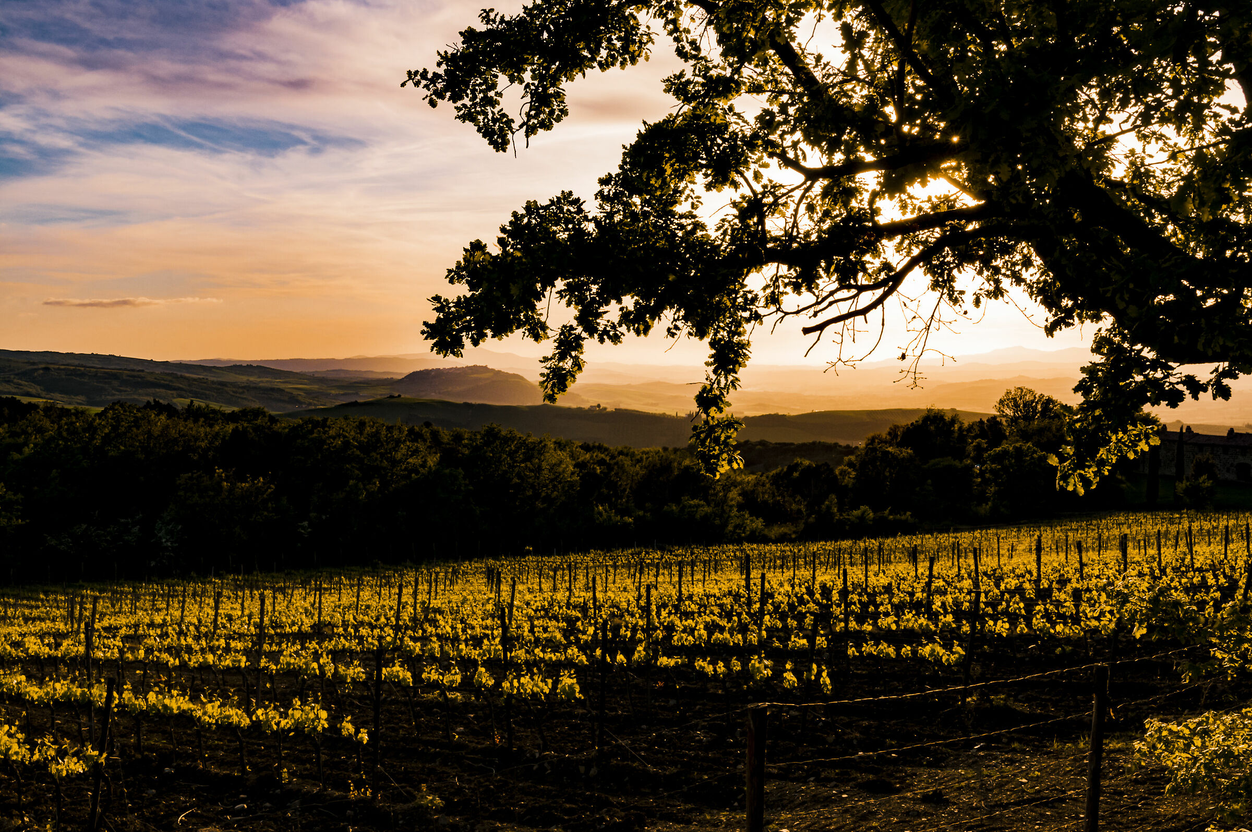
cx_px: 626
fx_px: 1250
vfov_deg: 36.8
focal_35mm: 36
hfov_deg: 53.2
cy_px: 416
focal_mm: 24
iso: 200
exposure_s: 1/80
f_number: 16
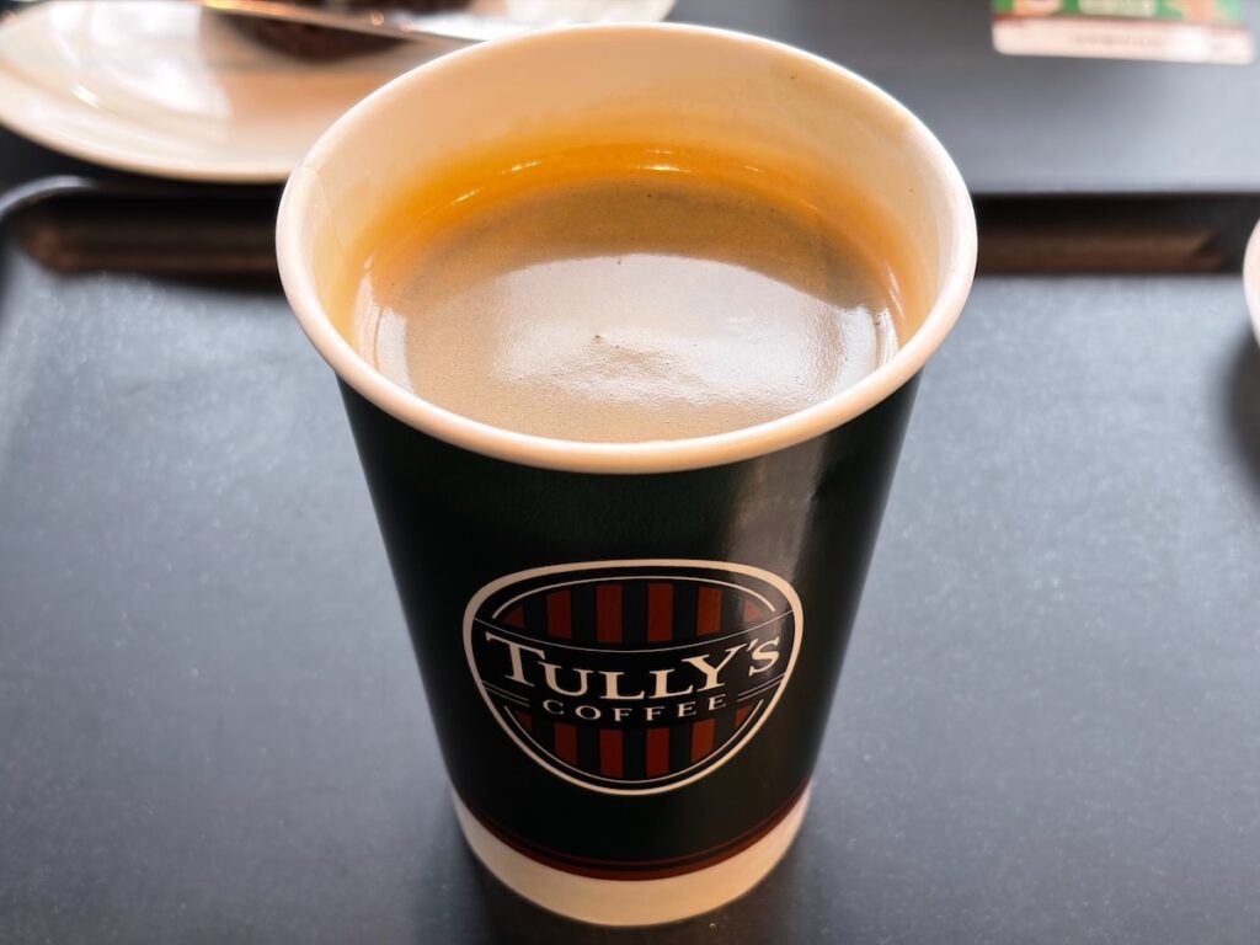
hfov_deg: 36.8
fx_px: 1893
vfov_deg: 28.0
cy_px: 472
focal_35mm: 52
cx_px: 630
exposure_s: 1/50
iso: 100
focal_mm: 5.96
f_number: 1.6
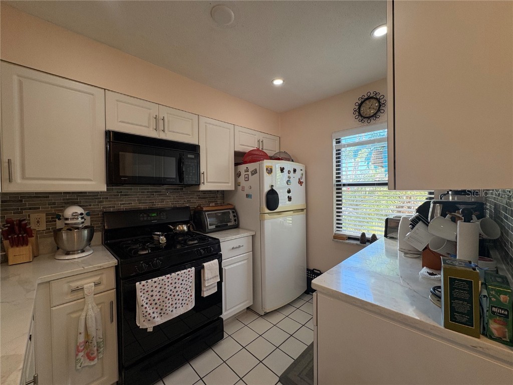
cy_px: 192
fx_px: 207
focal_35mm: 14
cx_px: 256
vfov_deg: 85.7
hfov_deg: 102.1
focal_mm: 2.22
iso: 160
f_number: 2.2
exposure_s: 1/120
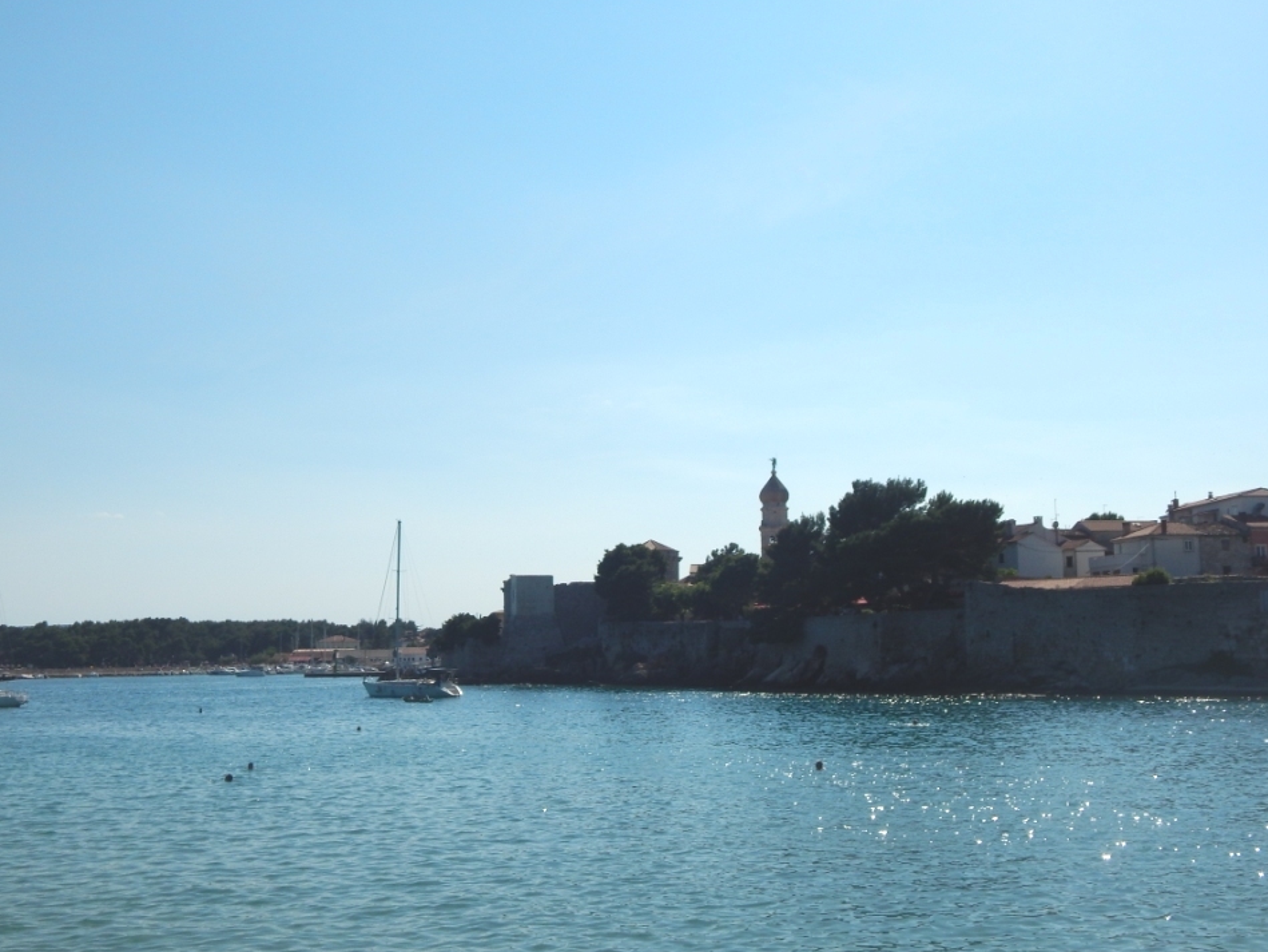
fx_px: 1502
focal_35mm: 41
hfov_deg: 45.8
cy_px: 499
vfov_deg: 35.1
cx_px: 620
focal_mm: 6.8
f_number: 6.9
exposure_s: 1/1250
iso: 125
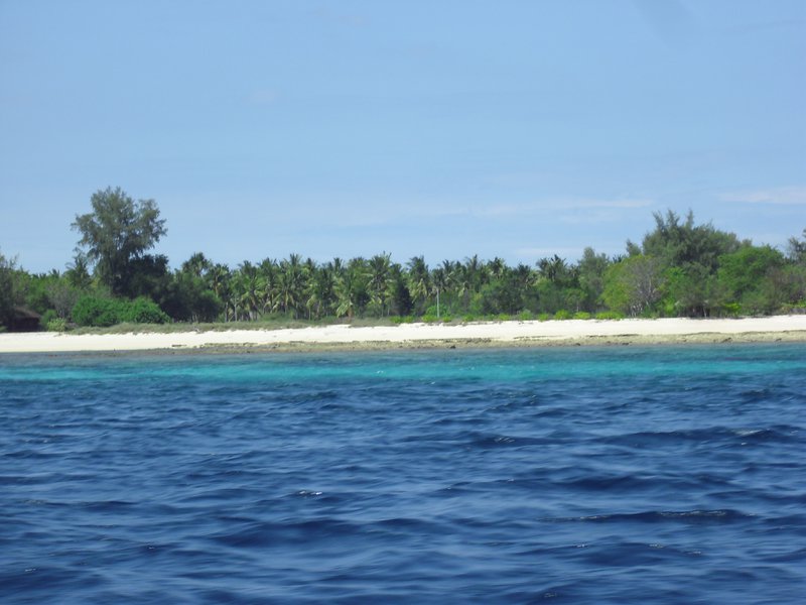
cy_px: 302
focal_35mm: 113
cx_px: 403
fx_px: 2631
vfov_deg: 13.1
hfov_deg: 17.4
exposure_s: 1/80
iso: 100
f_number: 14.7
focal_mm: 18.6
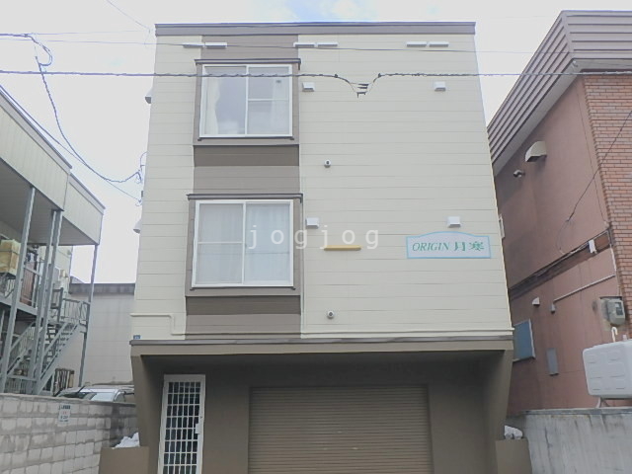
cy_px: 237
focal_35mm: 31
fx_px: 566
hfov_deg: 58.4
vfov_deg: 45.4
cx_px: 316
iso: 125
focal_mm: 5.6
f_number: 4.7
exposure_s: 1/320
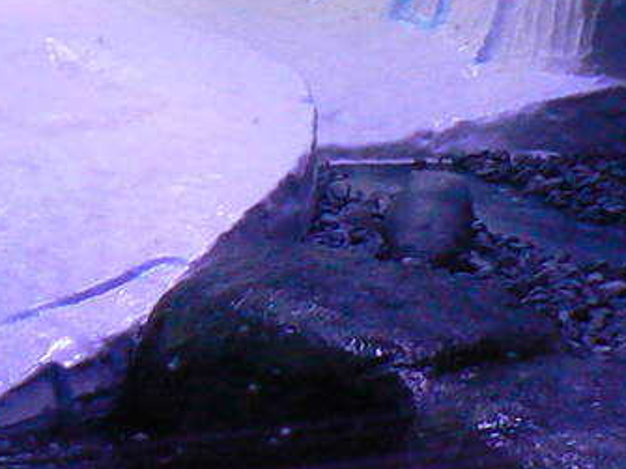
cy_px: -187
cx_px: -292
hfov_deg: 11.1
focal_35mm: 172
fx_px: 3109
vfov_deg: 8.5
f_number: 2.8
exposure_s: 1/30
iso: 160
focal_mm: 6
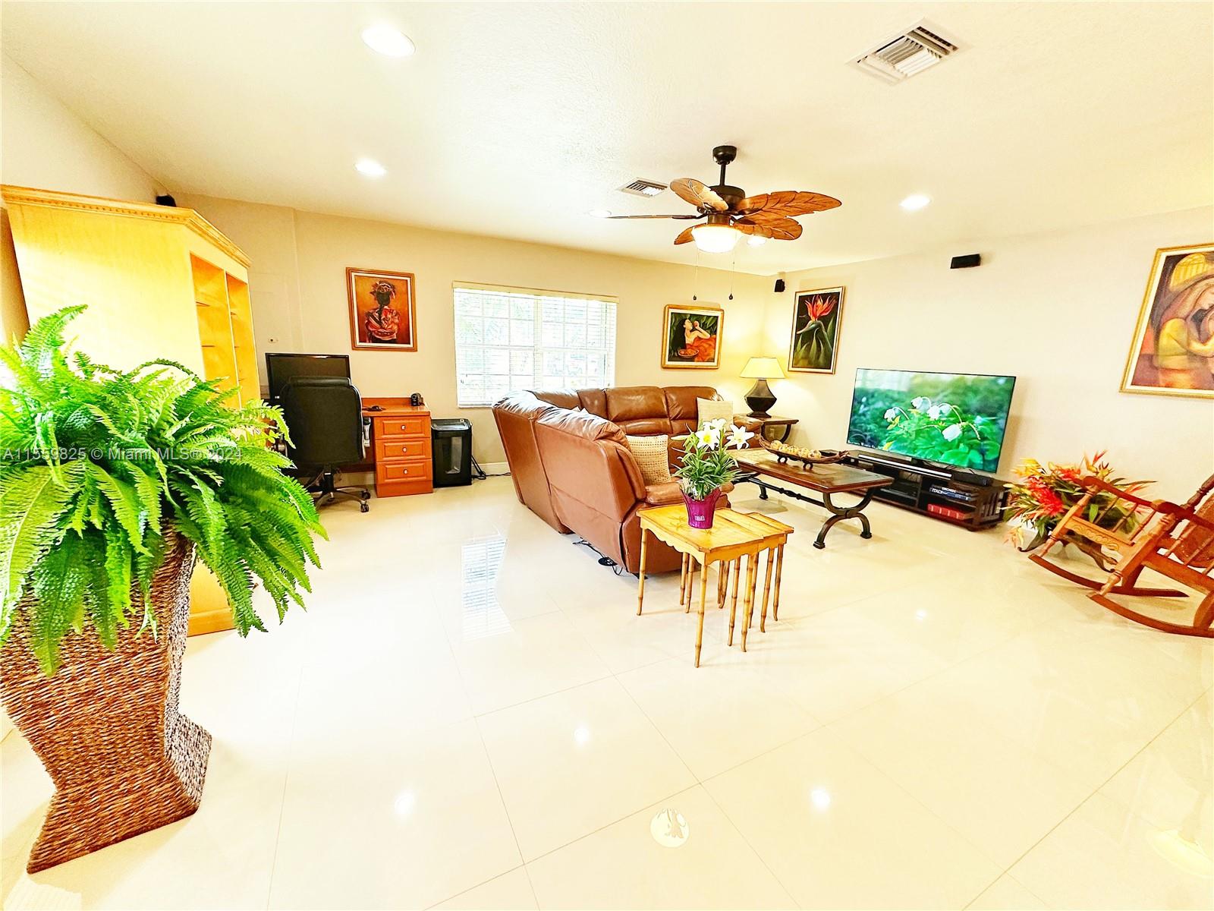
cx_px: 607
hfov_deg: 102.1
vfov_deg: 85.7
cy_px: 456
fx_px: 491
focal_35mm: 14
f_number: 2.2
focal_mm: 2.22
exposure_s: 1/120
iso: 320
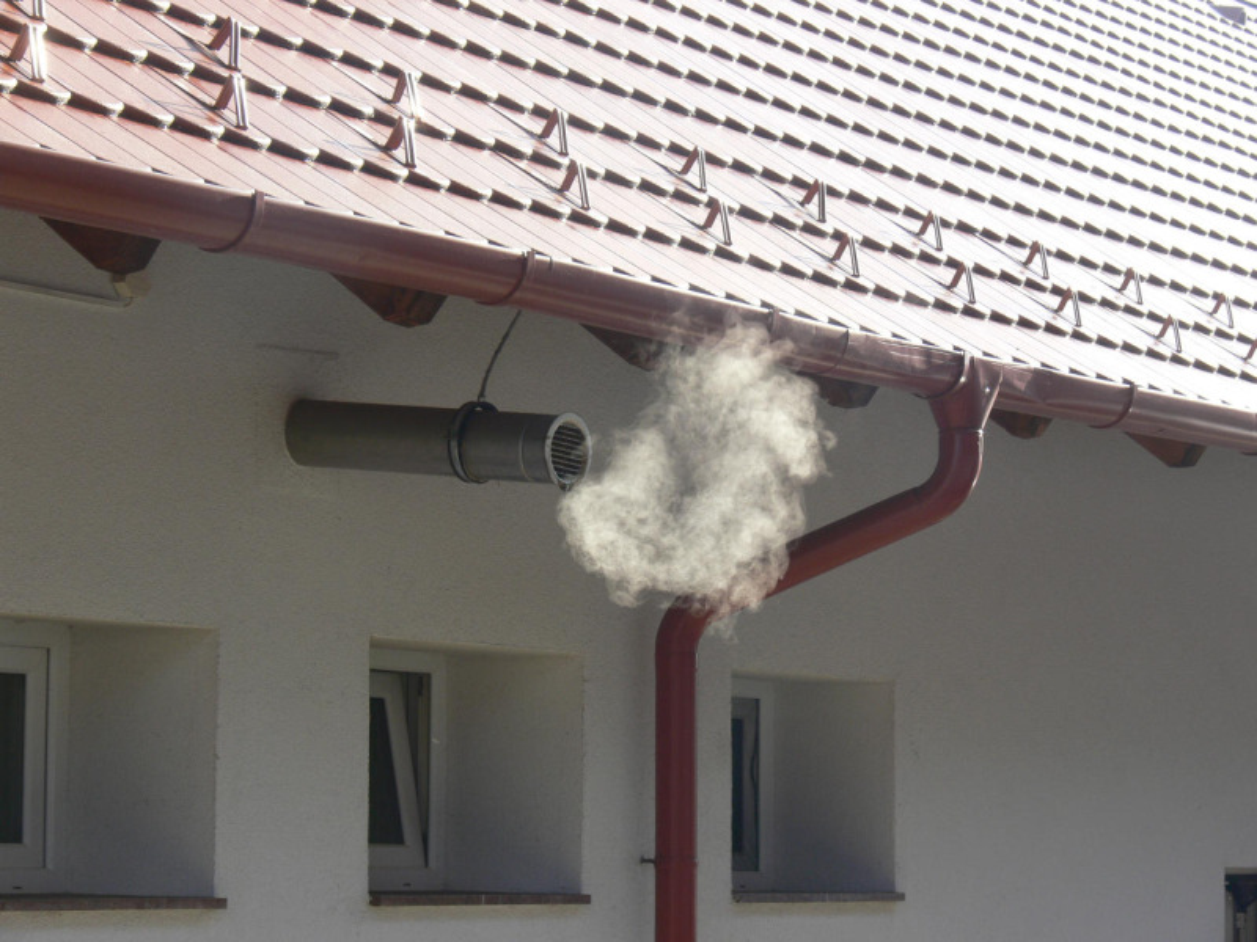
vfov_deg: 12.7
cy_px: 471
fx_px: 4249
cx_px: 628
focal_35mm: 117
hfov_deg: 16.8
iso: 80
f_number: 5.6
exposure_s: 1/100
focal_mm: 24.7
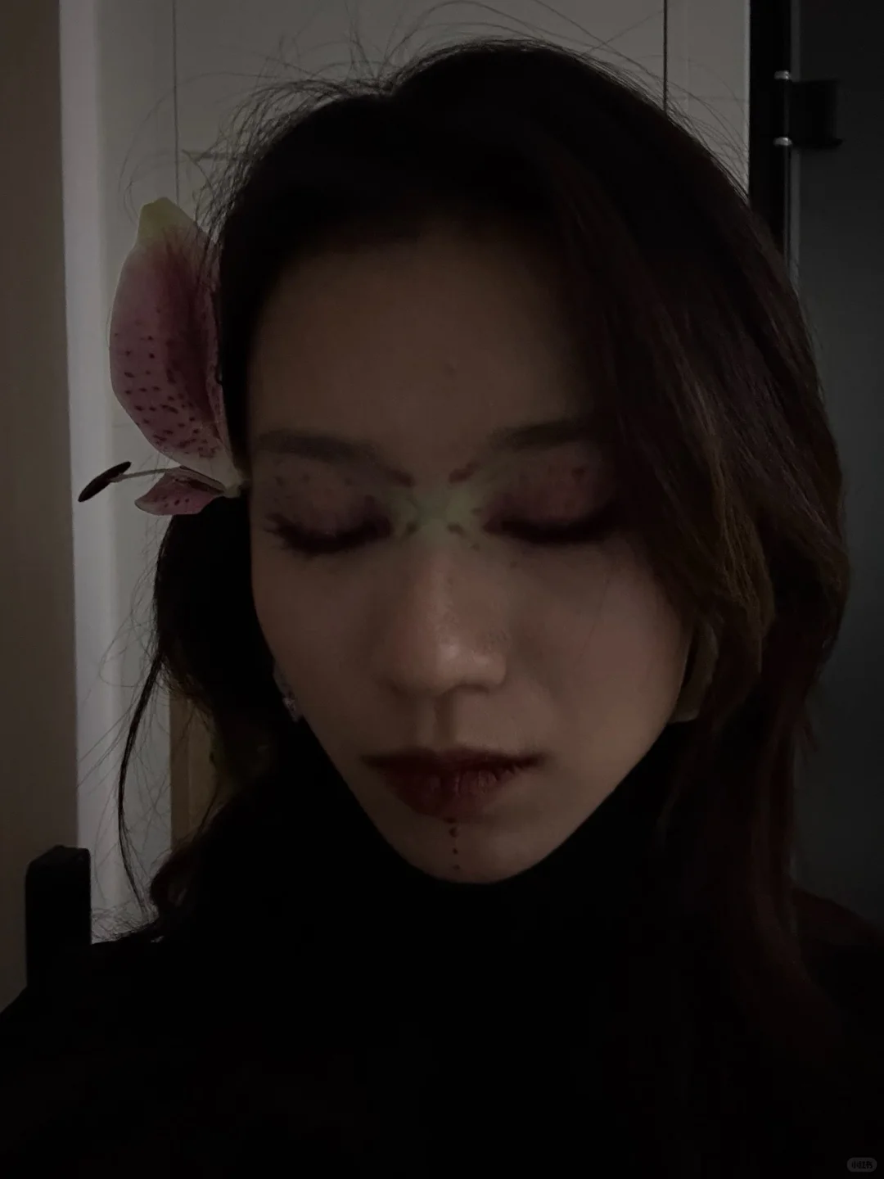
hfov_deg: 46.8
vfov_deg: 60.0
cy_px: 590
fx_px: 1021
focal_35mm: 30
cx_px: 442
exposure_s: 1/15
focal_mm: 2.69
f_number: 1.9
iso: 1000
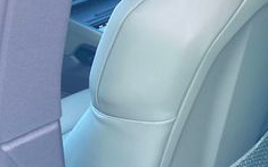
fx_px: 592
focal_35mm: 81
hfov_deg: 23.6
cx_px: 309
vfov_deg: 16.1
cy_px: 86
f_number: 1.8
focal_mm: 3.99
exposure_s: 1/60
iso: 125
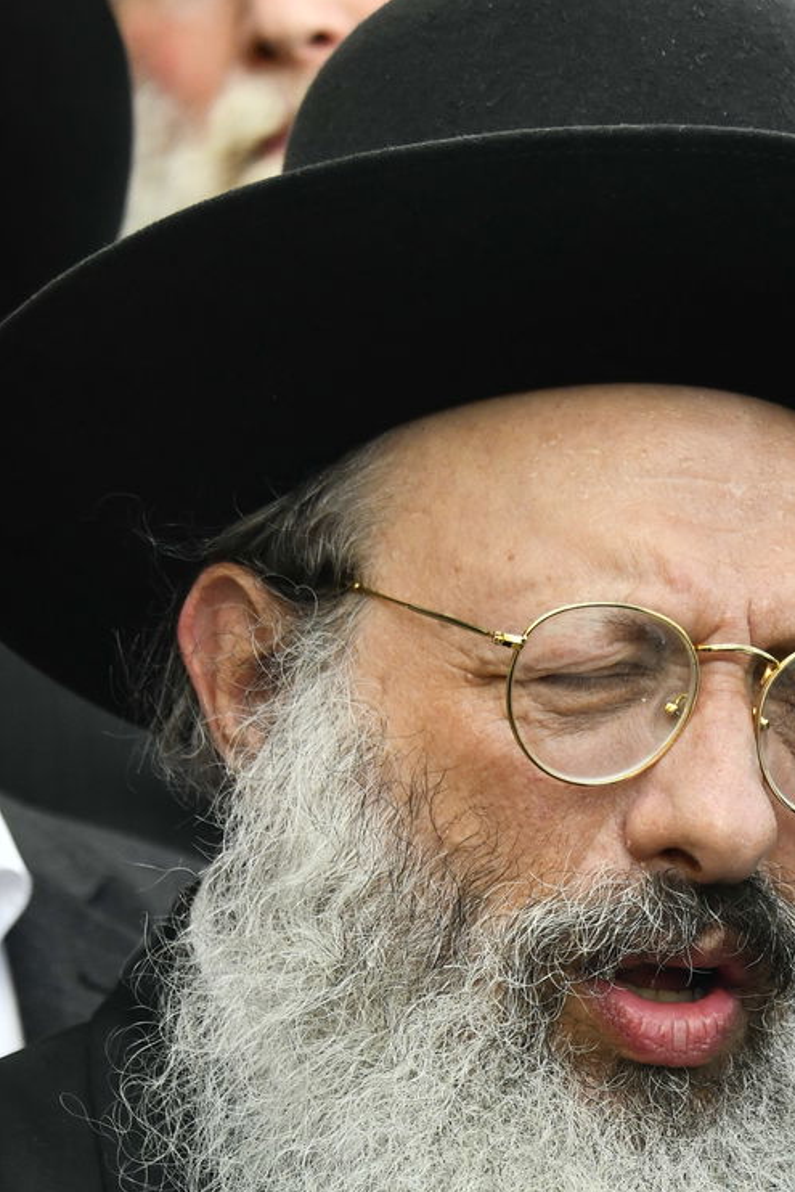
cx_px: 686
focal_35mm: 232
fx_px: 7681
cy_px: 1105
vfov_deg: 8.8
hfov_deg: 5.9
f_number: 5.6
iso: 500
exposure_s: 1/400
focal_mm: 82
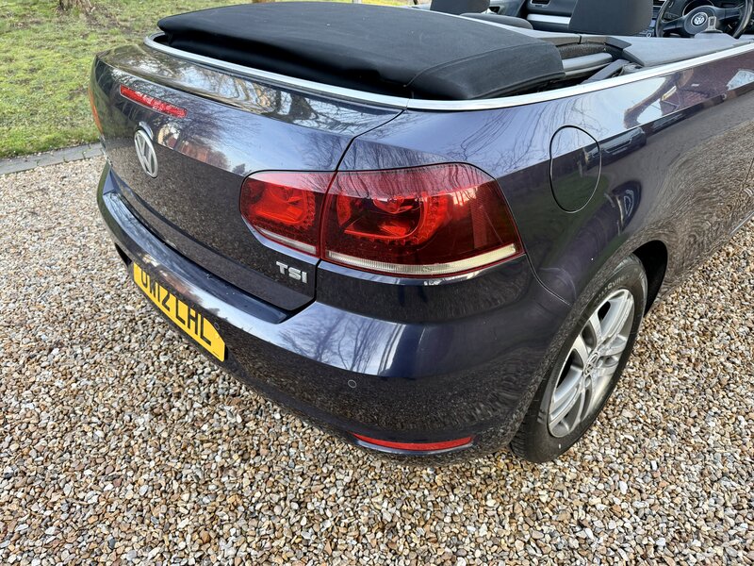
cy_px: 283
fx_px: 523
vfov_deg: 56.8
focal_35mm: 24
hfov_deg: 71.6
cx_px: 377
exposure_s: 1/121
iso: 160
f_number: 1.78
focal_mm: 6.76
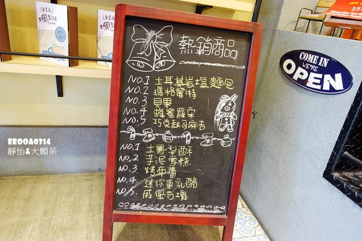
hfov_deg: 73.8
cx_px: 181
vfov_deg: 53.1
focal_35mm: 24
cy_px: 120
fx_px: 241
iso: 500
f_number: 1.8
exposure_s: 1/30
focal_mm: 8.8
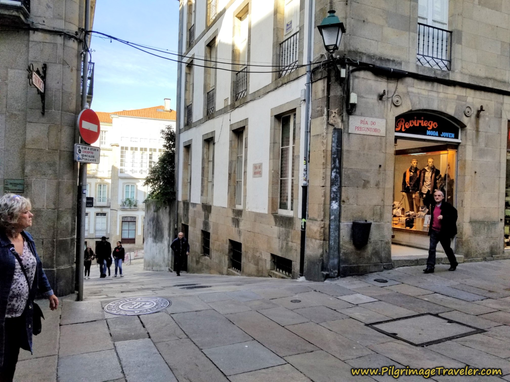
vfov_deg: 53.1
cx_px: 255
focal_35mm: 26
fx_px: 383
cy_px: 191
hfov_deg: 67.3
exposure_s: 1/898
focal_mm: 4.3
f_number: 1.7
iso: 50
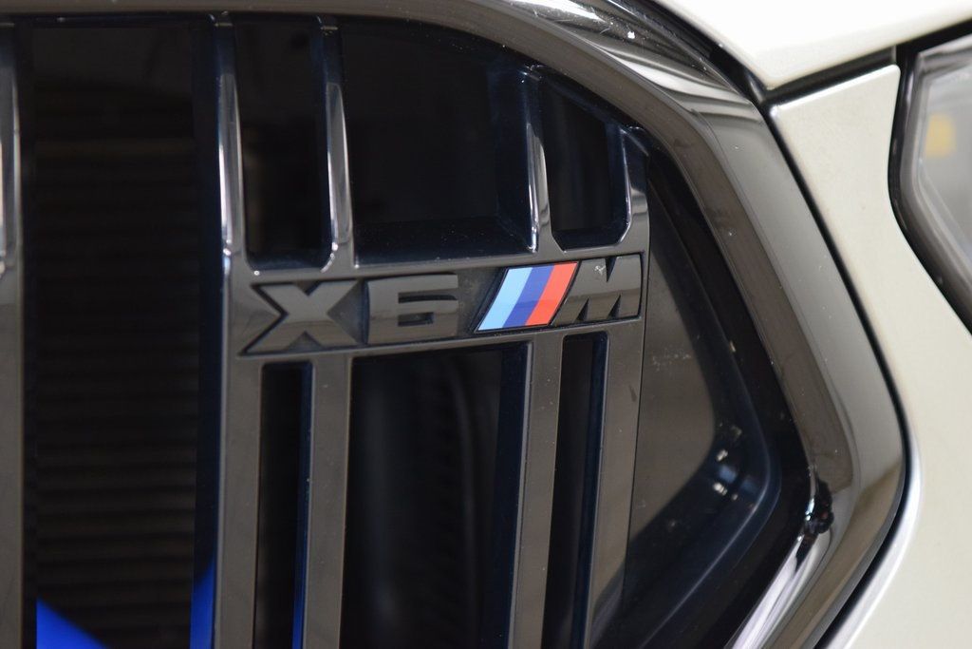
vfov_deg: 13.0
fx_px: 2835
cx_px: 486
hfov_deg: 19.5
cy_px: 324
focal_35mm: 105
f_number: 4
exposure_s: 1/30
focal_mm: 70
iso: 1600
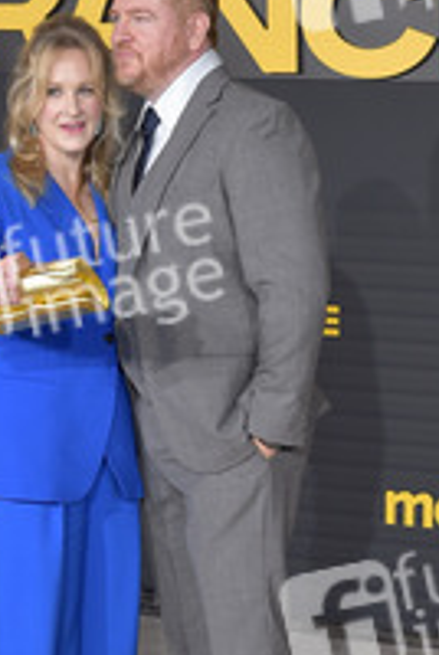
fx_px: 1458
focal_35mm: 80
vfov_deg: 25.2
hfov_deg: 17.1
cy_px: 445
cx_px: 152
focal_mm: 40
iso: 320
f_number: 6.3
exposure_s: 1/250
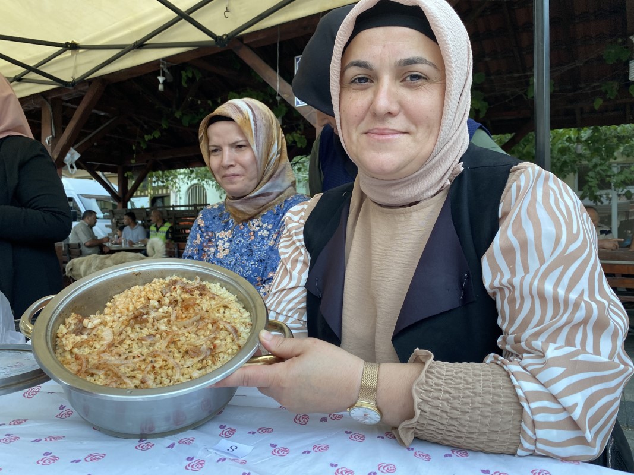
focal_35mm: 26
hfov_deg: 67.3
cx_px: 317
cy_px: 238
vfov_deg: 53.1
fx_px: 476
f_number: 1.8
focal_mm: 4.25
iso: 100
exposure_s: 1/121
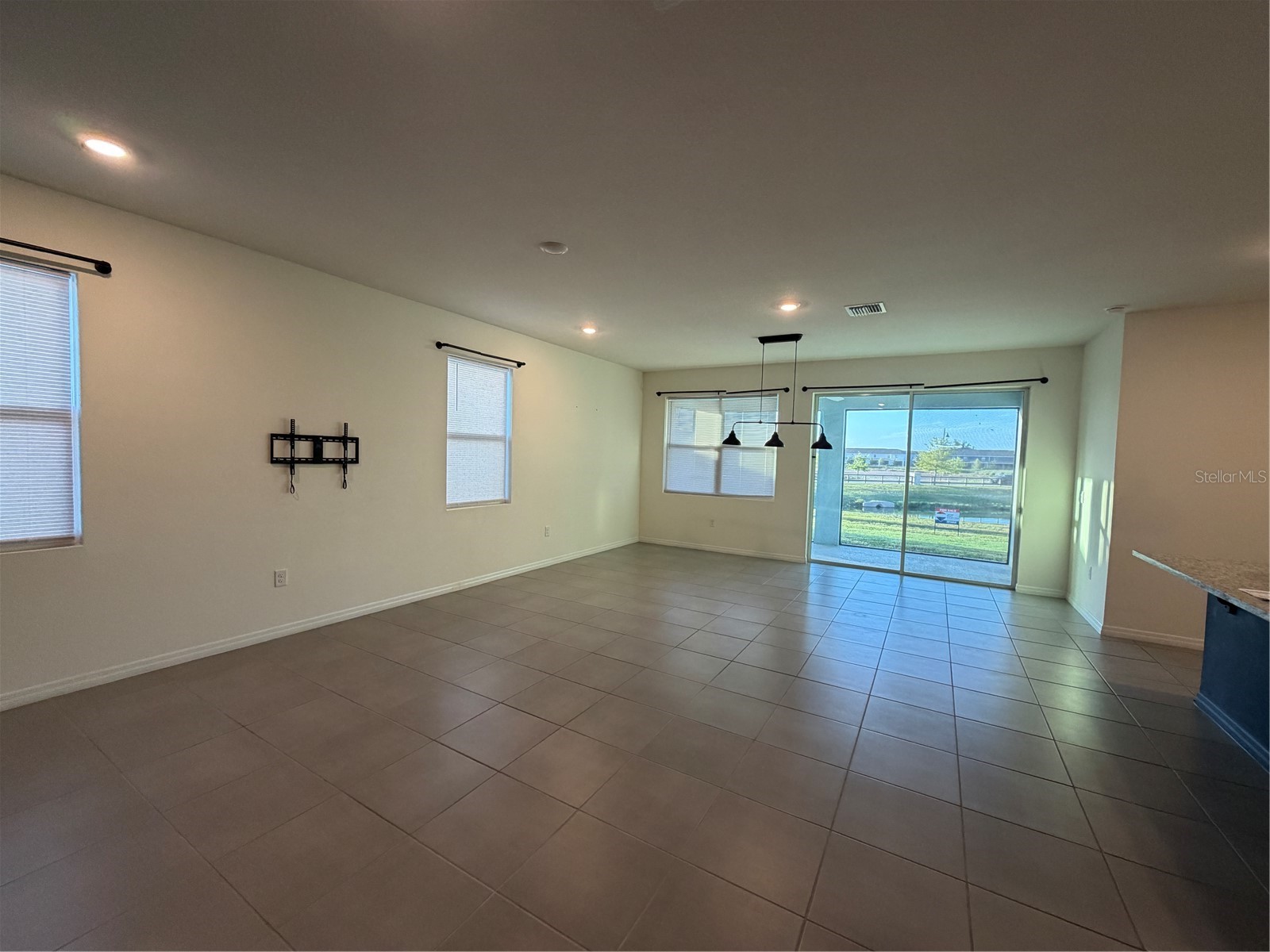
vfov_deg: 85.7
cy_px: 476
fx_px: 514
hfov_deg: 102.1
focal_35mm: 14
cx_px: 635
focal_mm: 2.22
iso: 250
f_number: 2.2
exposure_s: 1/120
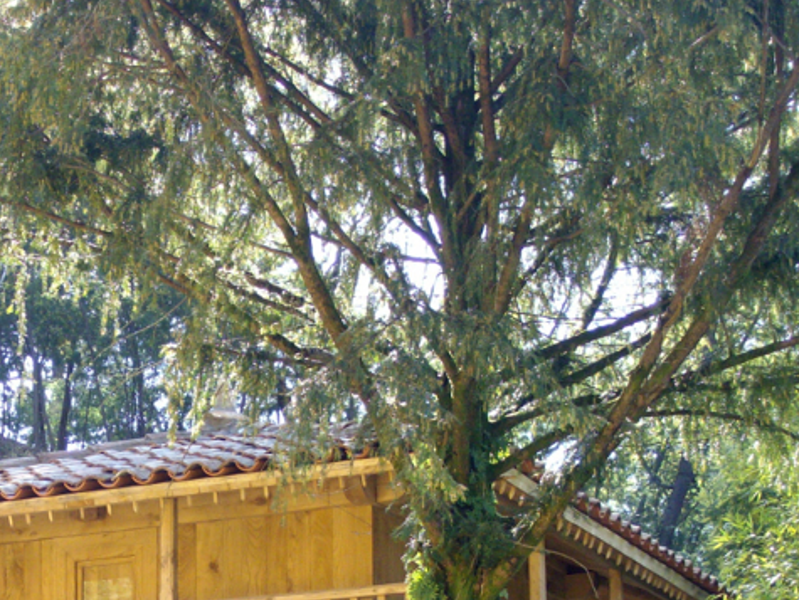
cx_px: 140
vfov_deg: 13.8
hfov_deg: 18.3
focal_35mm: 106
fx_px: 2449
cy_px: 552
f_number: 3.4
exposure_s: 1/160
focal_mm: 9.2
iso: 160
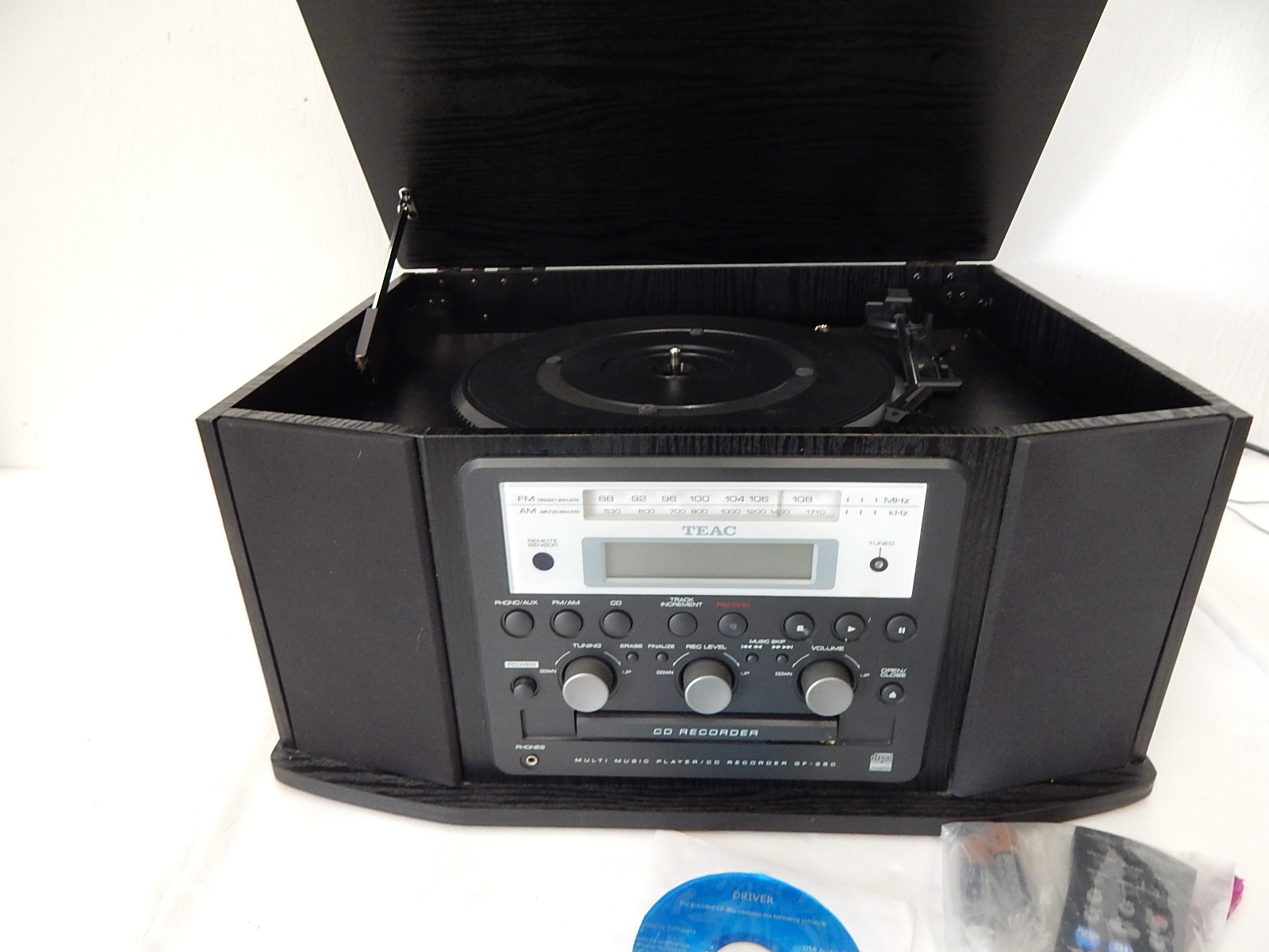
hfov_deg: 76.4
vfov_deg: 61.1
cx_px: 634
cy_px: 476
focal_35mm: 22
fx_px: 807
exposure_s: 1/40
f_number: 3
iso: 400
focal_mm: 4
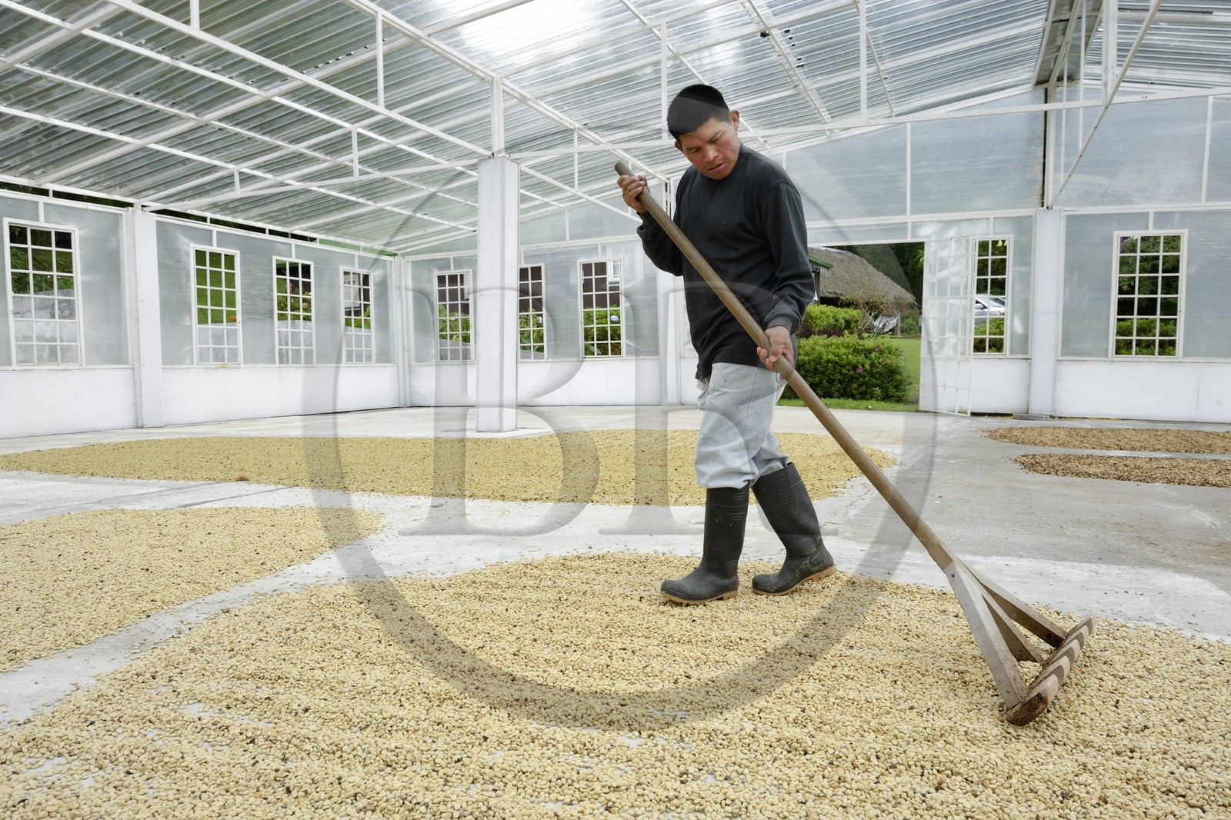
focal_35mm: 24
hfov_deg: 73.8
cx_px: 616
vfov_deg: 53.1
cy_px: 410
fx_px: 820
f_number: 11
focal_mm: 24
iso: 400
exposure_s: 1/250
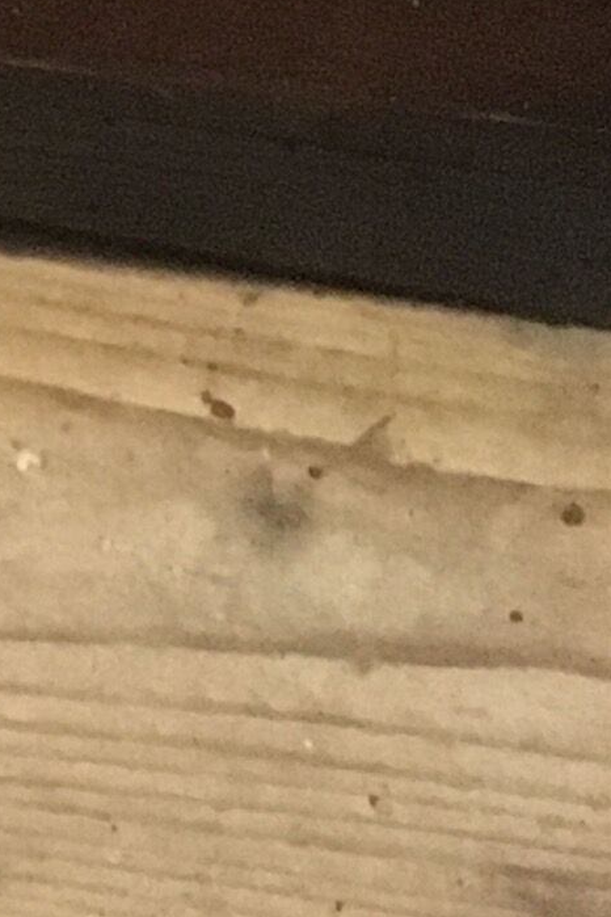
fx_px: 4429
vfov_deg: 10.5
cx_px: -1263
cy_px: -1106
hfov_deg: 7.0
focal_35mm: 174
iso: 320
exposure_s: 1/17
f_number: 2.2
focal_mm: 4.15
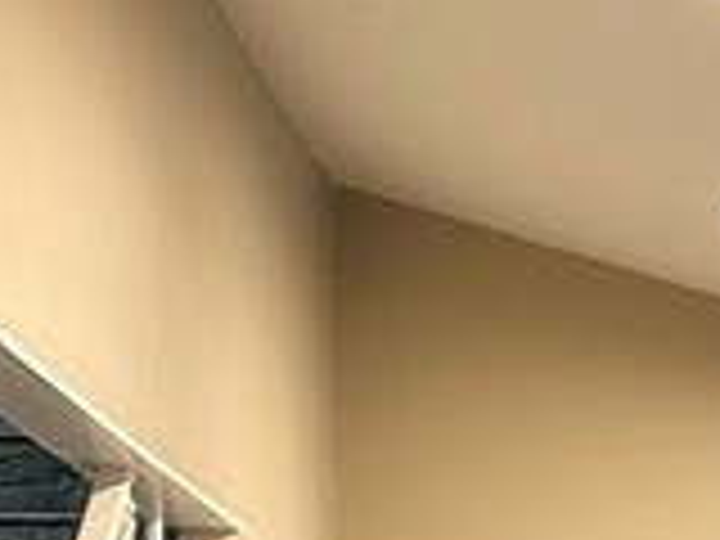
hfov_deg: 12.1
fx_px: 3203
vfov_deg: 8.8
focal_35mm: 154
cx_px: 1138
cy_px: 1256
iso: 200
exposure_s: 1/60
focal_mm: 6.86
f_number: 1.78
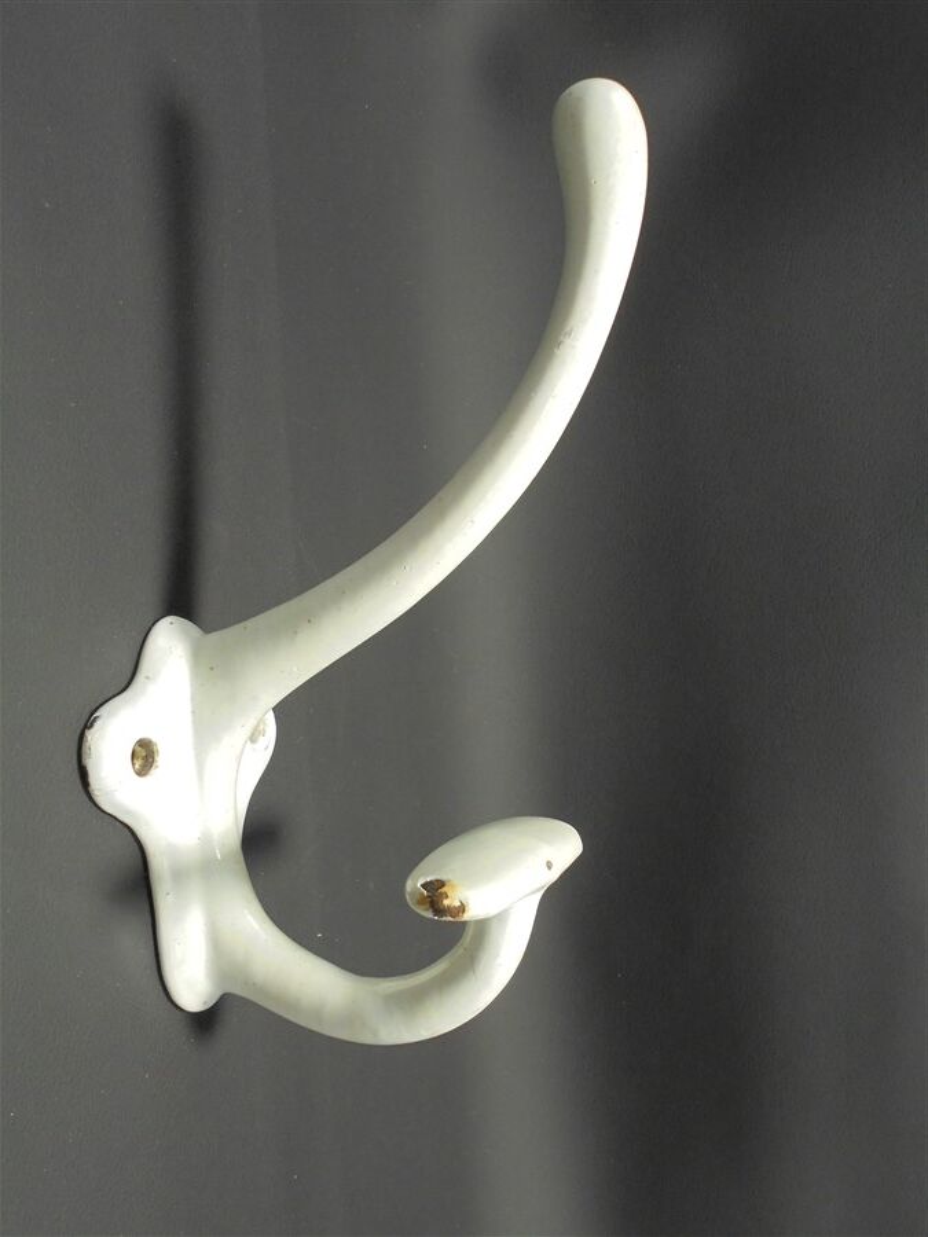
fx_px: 1215
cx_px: 464
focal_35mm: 34
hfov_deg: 41.8
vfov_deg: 54.0
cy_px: 618
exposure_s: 1/30
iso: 250
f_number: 4
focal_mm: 6.1
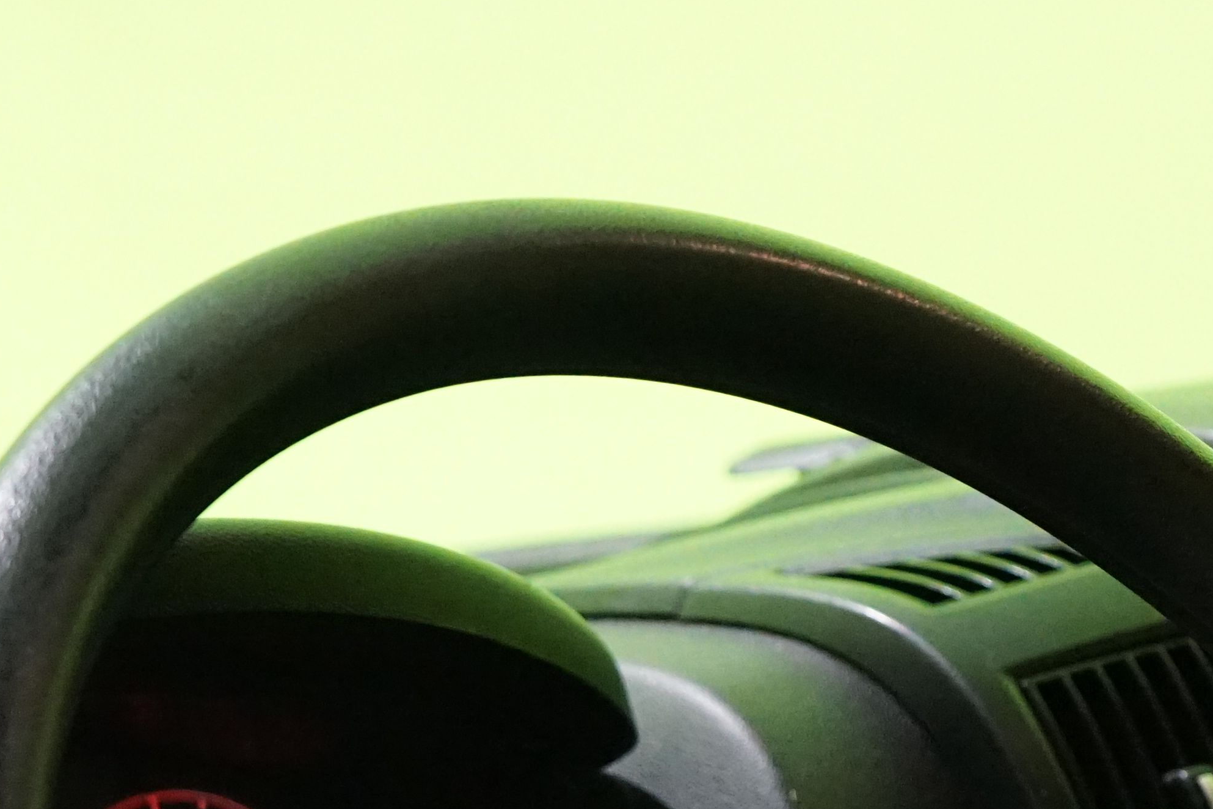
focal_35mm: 139
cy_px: 1101
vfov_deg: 9.7
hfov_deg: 14.7
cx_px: 798
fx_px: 4683
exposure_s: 1/80
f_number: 4.5
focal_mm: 46
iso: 6400
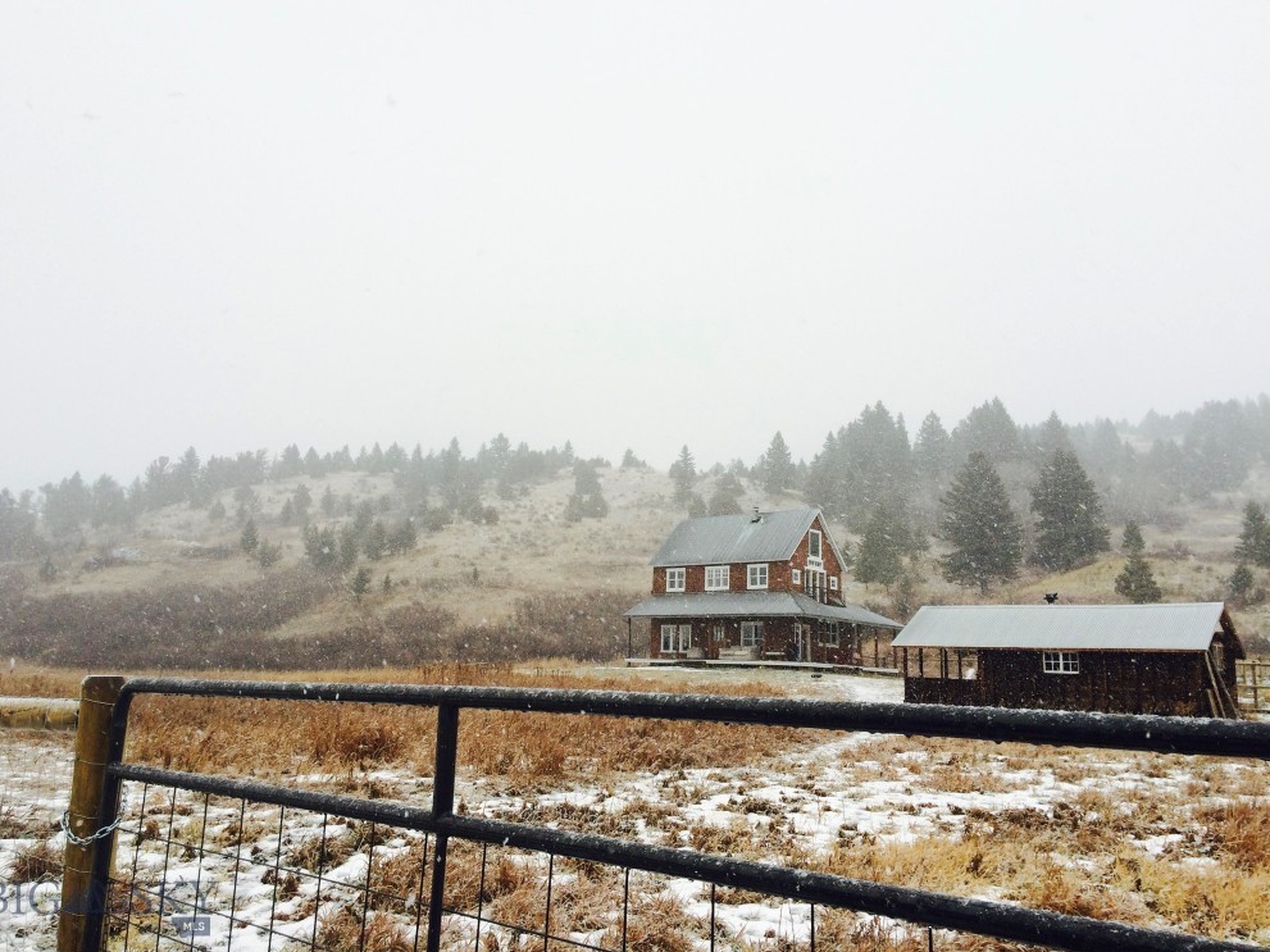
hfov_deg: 58.4
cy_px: 461
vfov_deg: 45.4
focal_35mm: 31
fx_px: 1137
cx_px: 625
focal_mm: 4.12
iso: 32
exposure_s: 1/186
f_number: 2.2
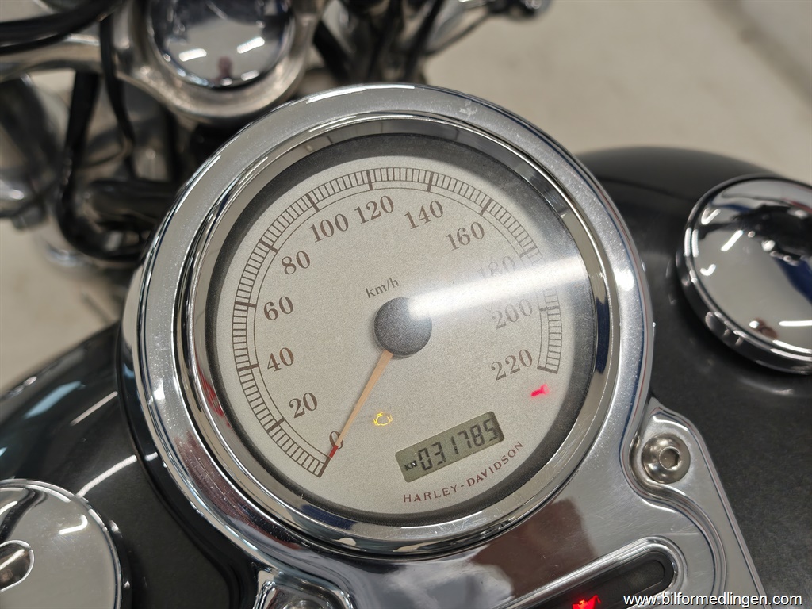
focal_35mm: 46
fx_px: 1079
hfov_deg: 41.2
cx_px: 406
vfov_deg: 31.5
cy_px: 304
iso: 60
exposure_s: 1/100
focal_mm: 8.72
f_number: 2
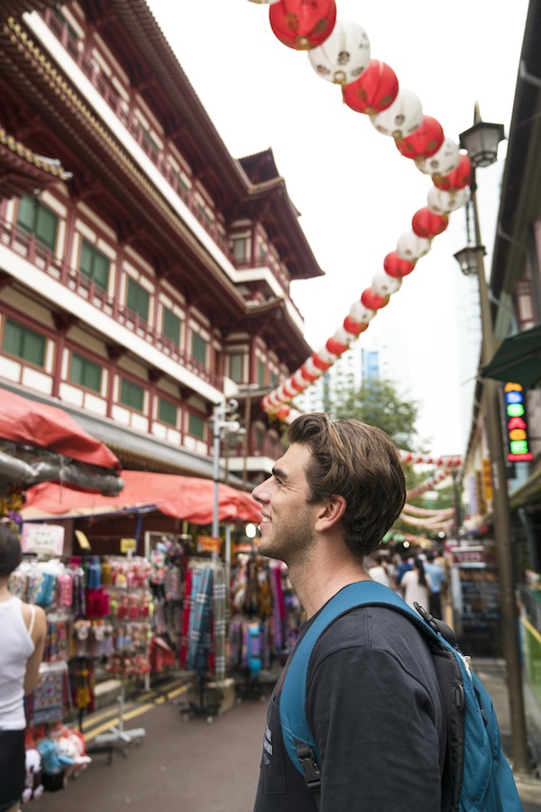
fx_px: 631
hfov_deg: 46.4
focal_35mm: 28
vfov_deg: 65.5
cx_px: 270
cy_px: 406
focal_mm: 28
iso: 100
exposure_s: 1/250
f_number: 3.2
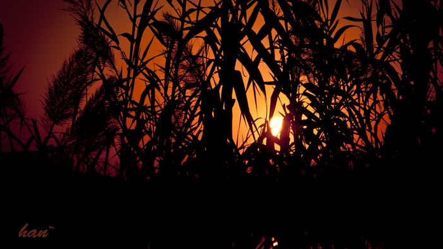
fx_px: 1945
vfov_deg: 7.3
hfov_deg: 13.0
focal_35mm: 166
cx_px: 221
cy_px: 110
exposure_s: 1/3200
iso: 250
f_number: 14
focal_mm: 105
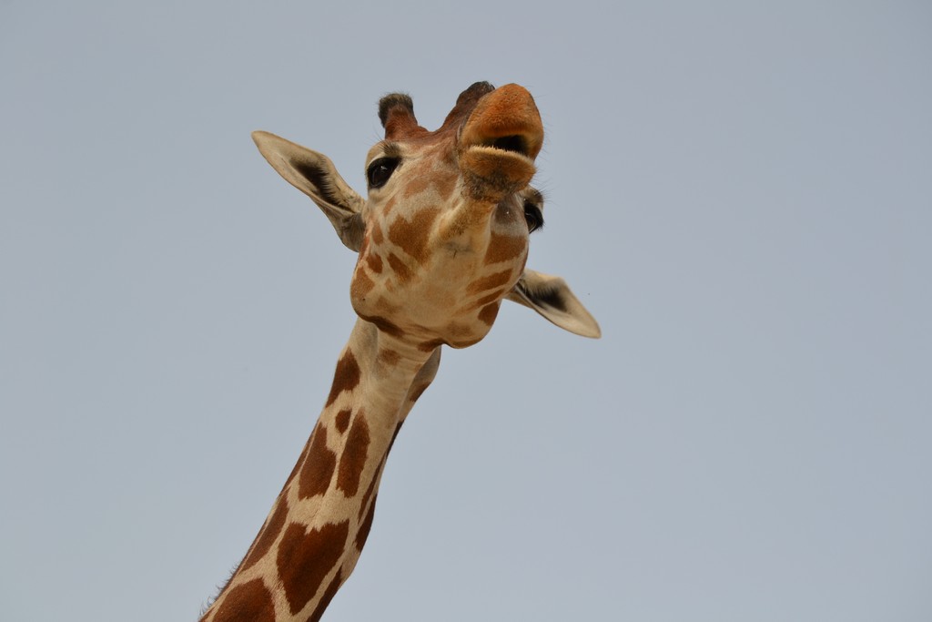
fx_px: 2524
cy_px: 311
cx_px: 466
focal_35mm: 98
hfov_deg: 20.9
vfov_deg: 14.0
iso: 100
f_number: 7.1
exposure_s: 1/200
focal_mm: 65
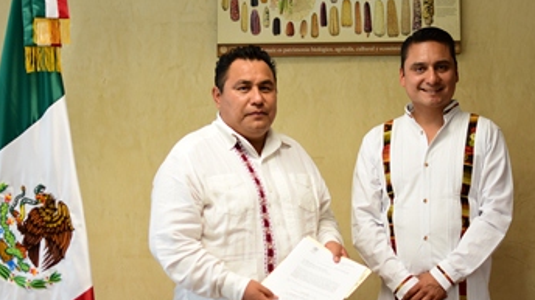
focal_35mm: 72
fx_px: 1016
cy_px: 117
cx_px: 303
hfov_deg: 29.5
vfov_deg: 16.8
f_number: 1.8
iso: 800
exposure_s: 1/400
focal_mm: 35
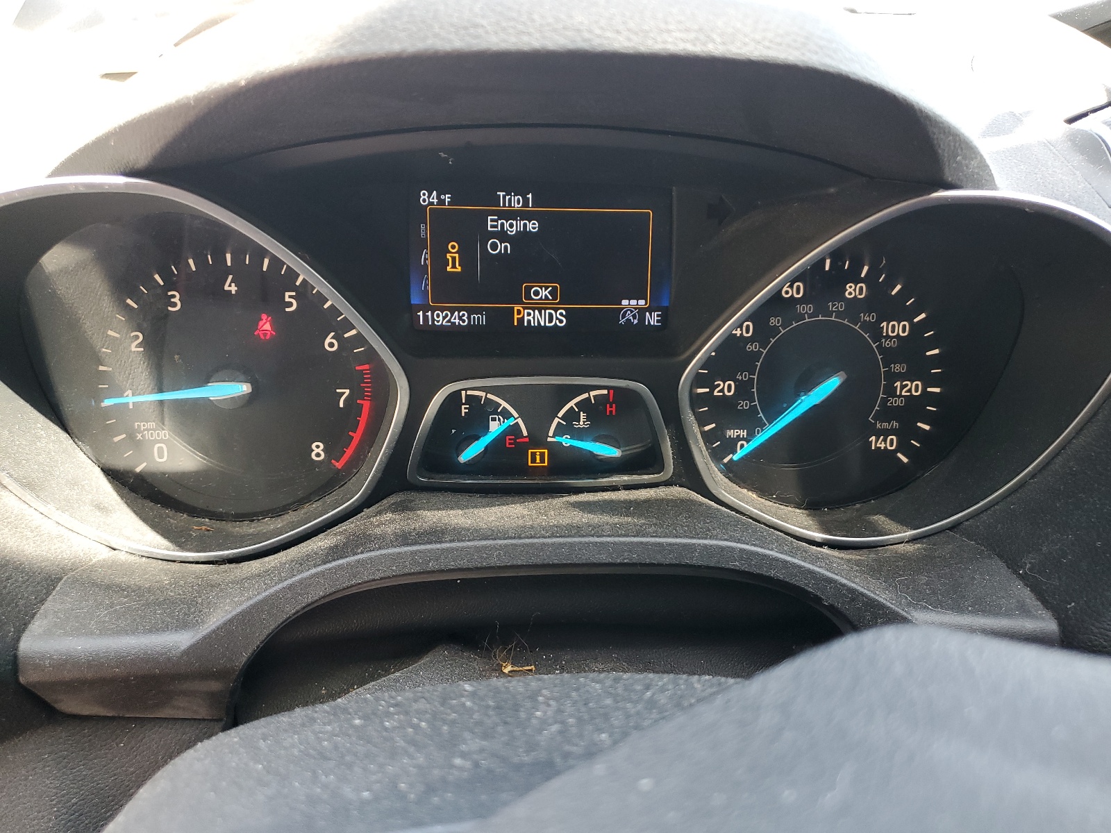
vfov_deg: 53.1
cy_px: 416
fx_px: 834
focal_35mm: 26
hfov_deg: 67.3
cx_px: 556
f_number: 1.5
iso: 86
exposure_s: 1/120
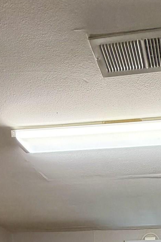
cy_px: 378
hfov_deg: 26.9
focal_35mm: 48
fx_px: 322
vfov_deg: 26.7
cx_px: 151
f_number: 2.2
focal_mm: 2.22
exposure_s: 1/60
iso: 200
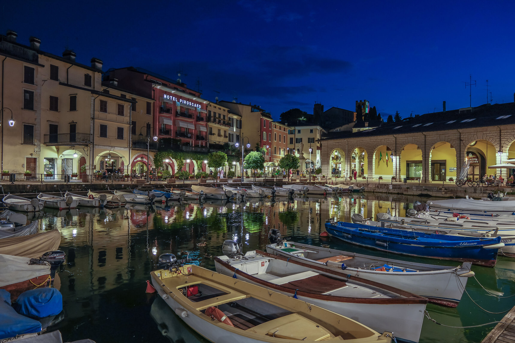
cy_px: 172
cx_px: 258
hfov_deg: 73.7
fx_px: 343
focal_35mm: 24
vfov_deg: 53.1
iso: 500
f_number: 2.8
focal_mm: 16
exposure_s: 1/7
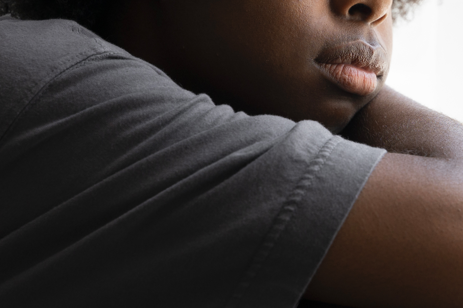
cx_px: 272
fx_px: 1774
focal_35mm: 138
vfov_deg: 9.9
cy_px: 88
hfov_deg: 14.9
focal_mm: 49
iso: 500
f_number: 3.5
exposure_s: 1/400
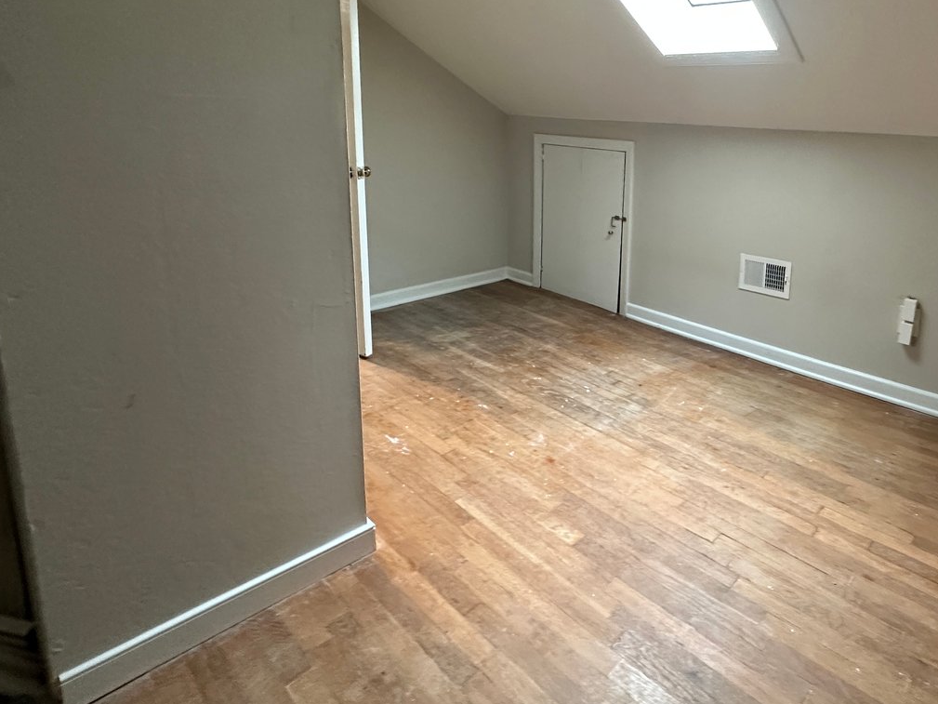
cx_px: 651
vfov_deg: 61.7
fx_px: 569
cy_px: 226
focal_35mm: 21
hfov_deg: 75.6
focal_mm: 2.22
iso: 640
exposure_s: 1/60
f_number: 2.2
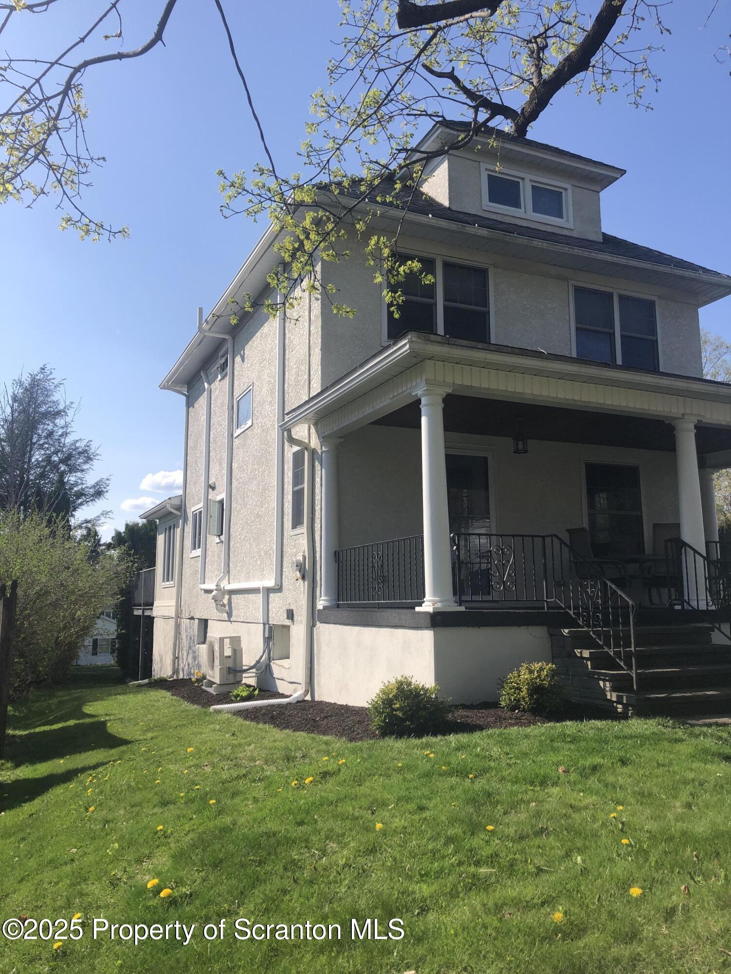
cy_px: 487
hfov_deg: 49.7
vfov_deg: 63.4
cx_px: 366
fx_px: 788
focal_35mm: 28
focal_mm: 3.99
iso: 20
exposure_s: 1/1869
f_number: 1.8
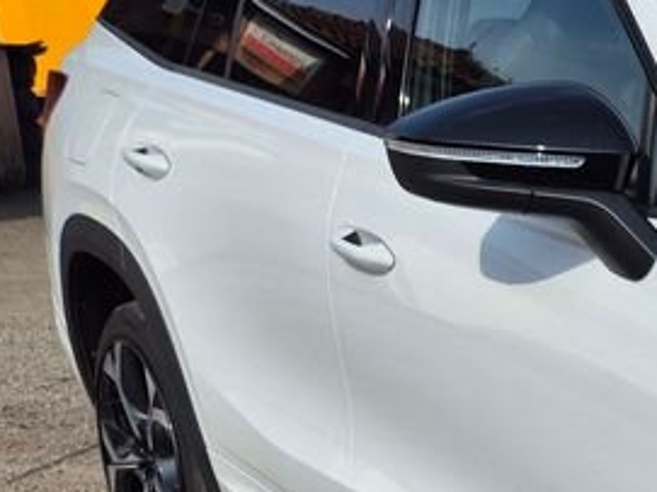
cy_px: 620
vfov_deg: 16.2
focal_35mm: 87
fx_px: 1650
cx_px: 1132
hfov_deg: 18.4
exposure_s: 1/2984
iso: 25
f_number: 1.8
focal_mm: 5.4
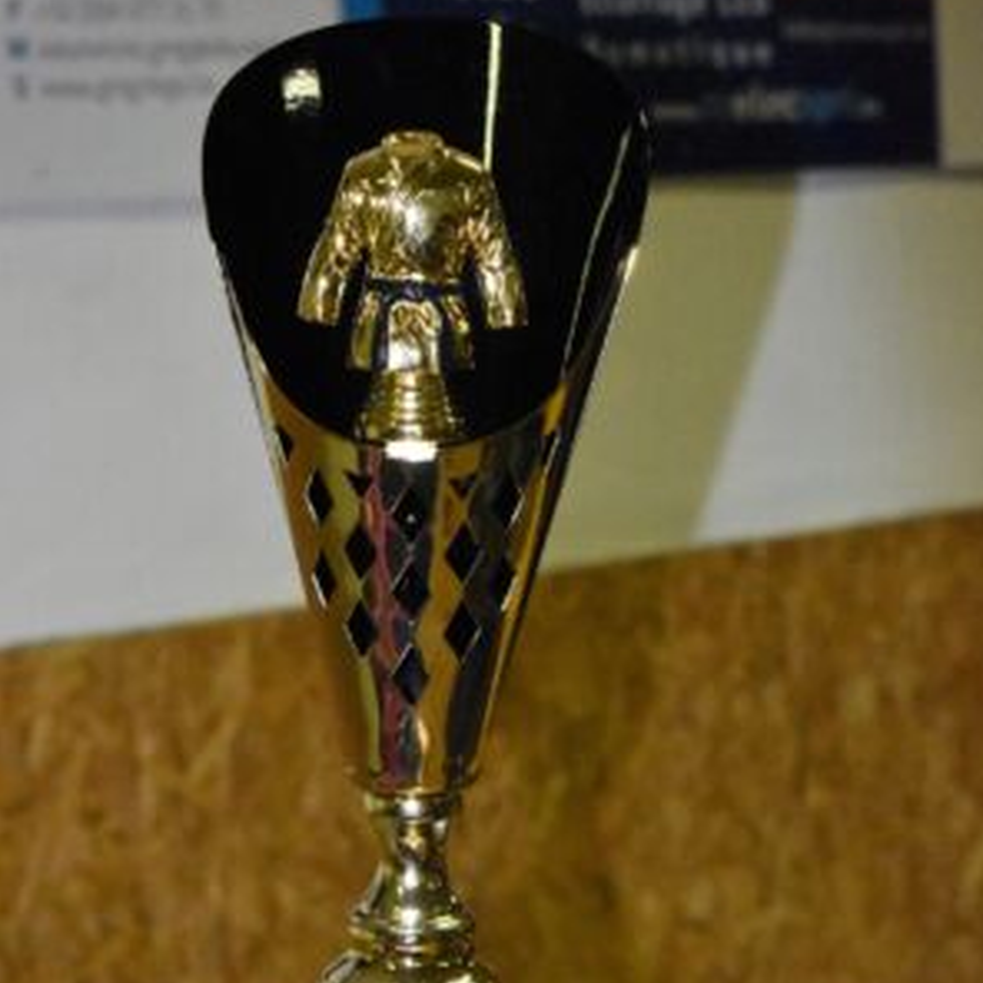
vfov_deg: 16.3
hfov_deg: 16.3
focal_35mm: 107
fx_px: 3426
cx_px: 495
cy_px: 651
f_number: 5.6
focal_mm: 55
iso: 8000
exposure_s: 1/200
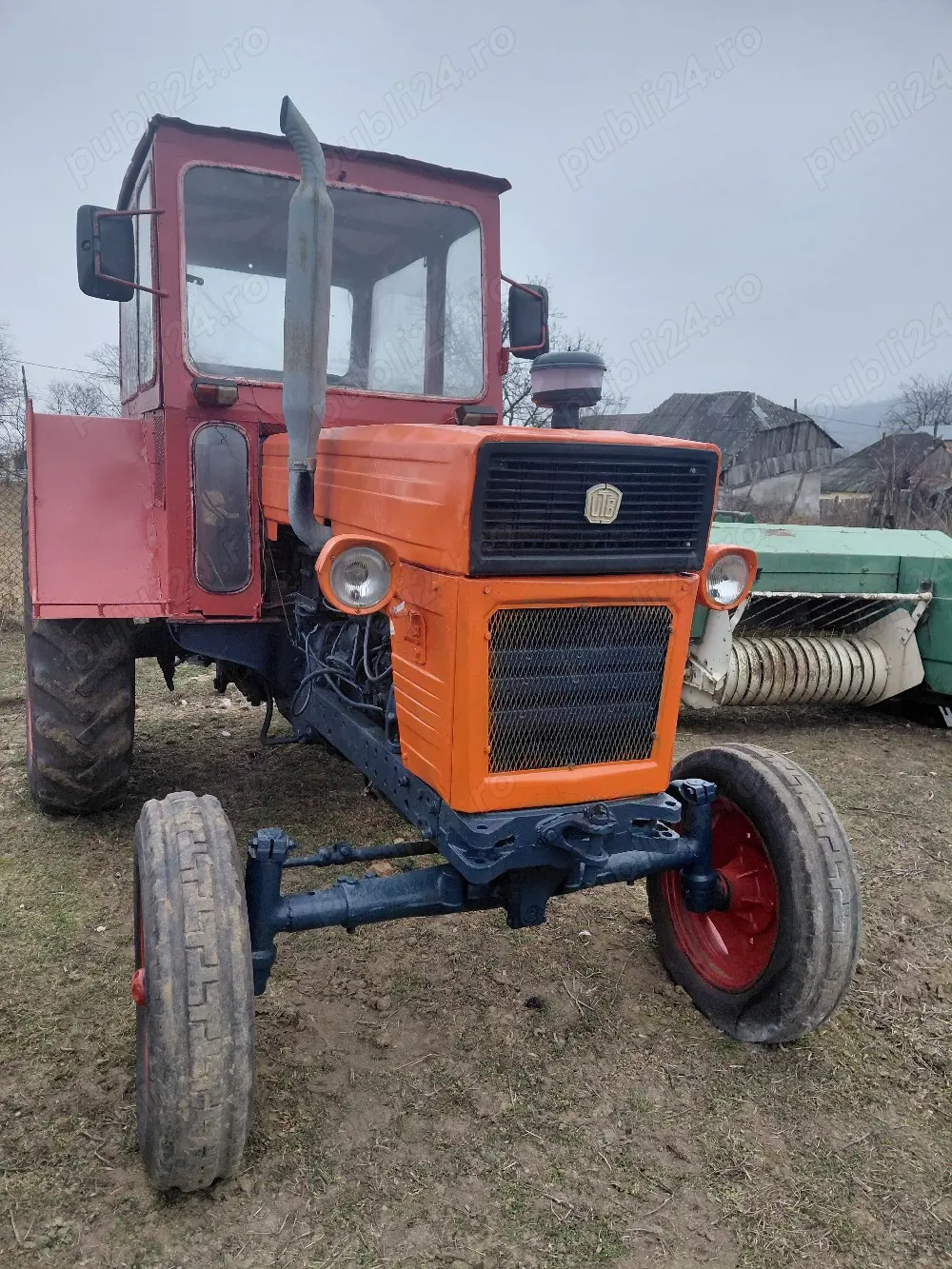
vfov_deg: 69.4
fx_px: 917
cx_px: 476
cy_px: 634
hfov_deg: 54.9
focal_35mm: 25
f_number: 1.8
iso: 125
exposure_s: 1/120
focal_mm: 4.69
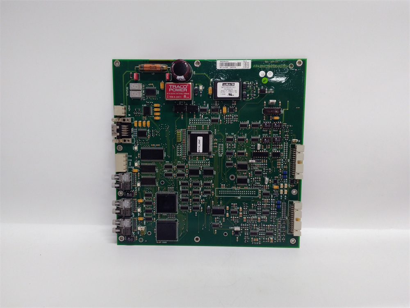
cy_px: 154
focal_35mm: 27
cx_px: 205
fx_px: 320
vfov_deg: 51.4
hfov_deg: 65.3
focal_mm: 3.79
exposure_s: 1/33
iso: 172
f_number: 2
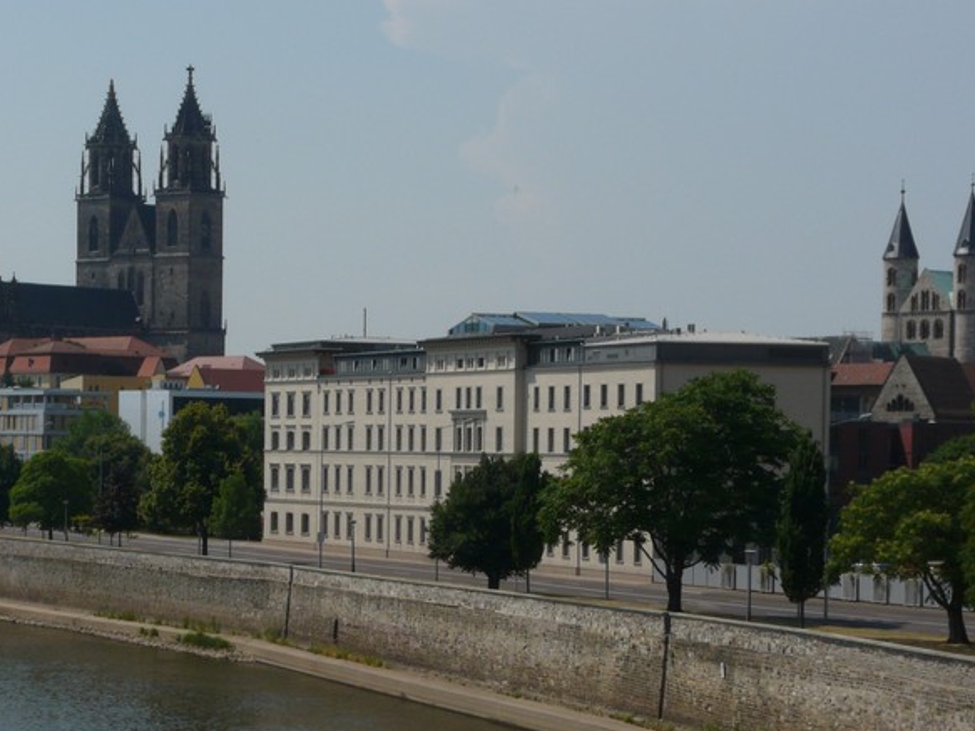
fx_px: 2901
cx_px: 416
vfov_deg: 14.3
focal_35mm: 103
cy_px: 458
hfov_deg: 19.1
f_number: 8
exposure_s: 1/400
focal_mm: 12.3
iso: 100
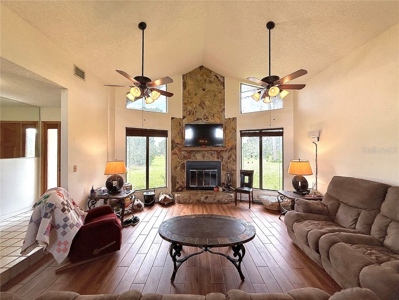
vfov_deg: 85.7
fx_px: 161
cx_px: 200
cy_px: 150
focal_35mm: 14
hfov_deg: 102.1
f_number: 2.2
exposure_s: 1/120
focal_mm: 2.22
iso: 64
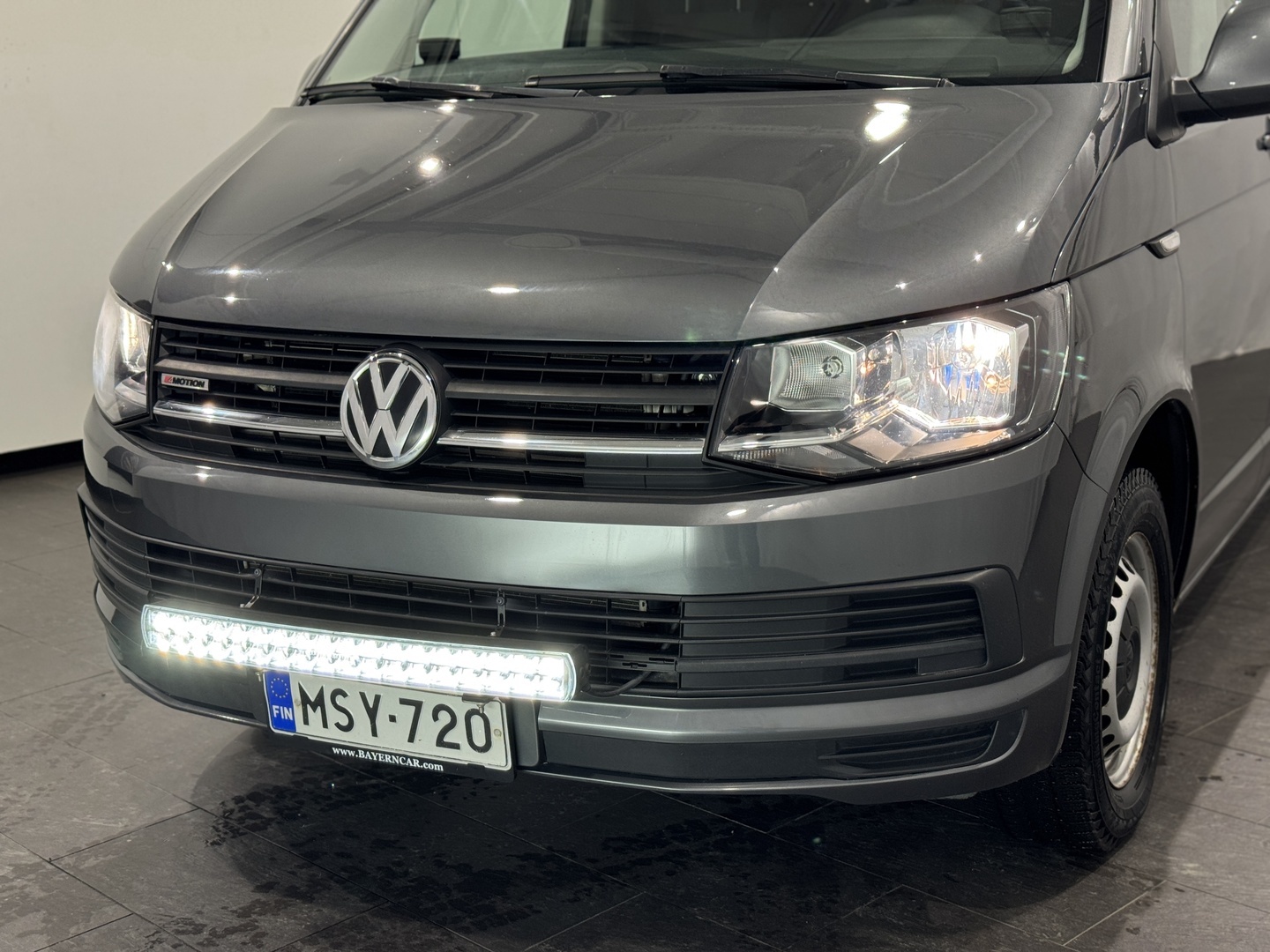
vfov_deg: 30.3
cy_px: 476
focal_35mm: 48
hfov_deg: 39.7
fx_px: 1761
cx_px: 635
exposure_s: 1/100
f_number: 1.78
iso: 64
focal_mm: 6.76
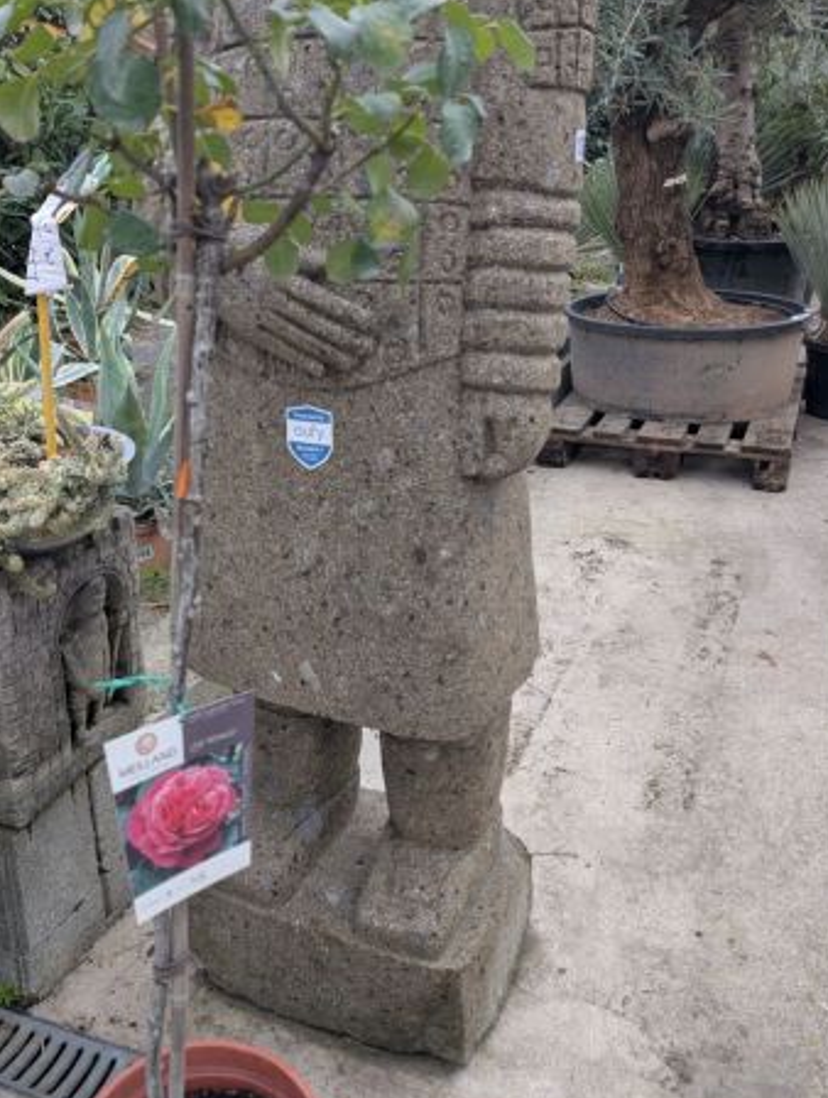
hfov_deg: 44.0
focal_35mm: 32
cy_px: 484
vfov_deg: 56.6
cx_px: 314
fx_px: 1017
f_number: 1.68
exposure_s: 1/320
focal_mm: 6.9
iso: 22
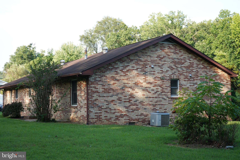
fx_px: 347
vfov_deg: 26.0
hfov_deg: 38.2
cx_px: 120
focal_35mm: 52
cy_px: 80
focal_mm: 52
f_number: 5
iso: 100
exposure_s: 1/100
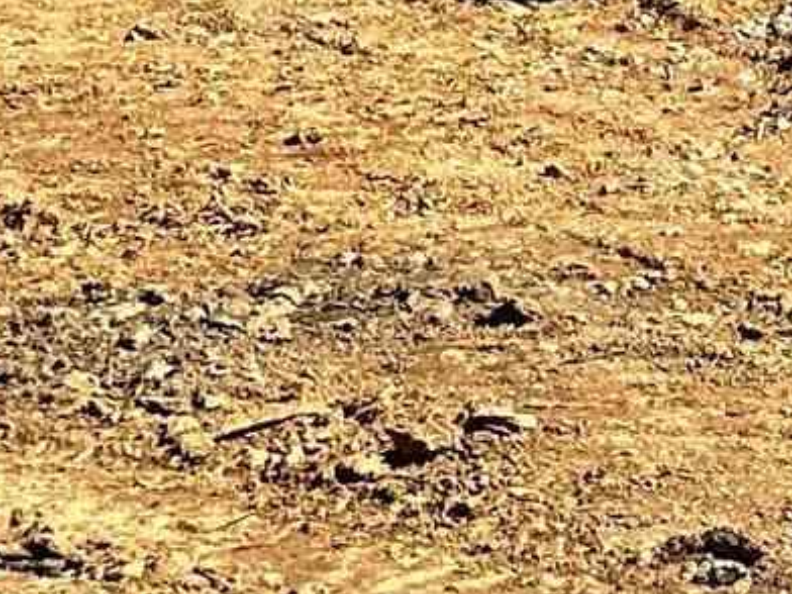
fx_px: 4301
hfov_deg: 9.0
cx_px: 2172
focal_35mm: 188
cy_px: -1198
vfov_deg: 7.1
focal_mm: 6.86
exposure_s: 1/3356
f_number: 1.78
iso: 80
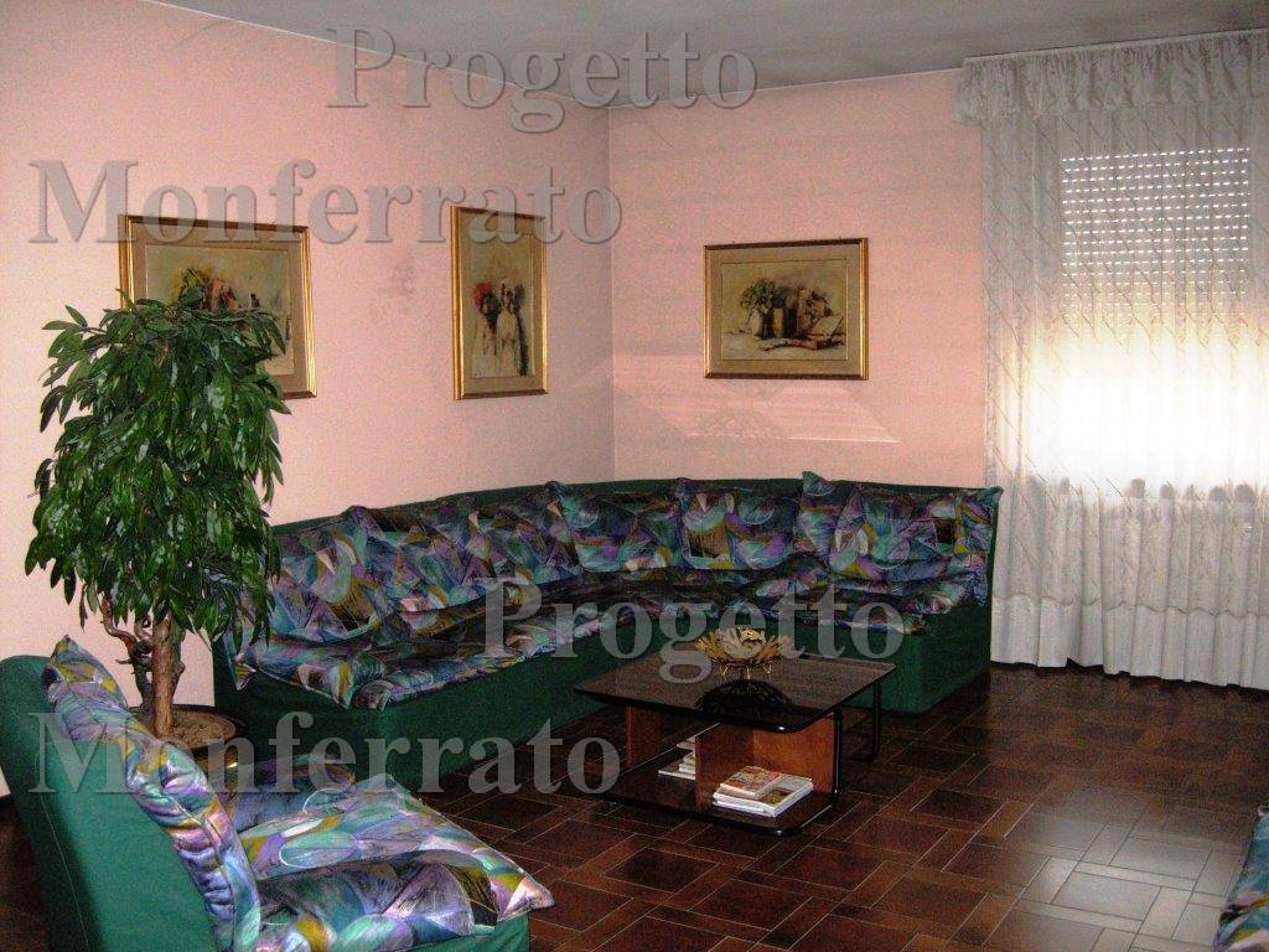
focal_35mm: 36
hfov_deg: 51.4
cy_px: 476
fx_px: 1320
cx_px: 634
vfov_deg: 39.7
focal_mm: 7.5
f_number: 2.7
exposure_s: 1/181
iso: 200
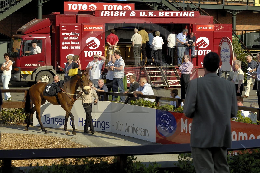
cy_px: 86
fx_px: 845
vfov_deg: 11.7
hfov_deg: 17.5
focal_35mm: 117
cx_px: 130
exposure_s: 1/750
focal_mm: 78
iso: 100
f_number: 4.5
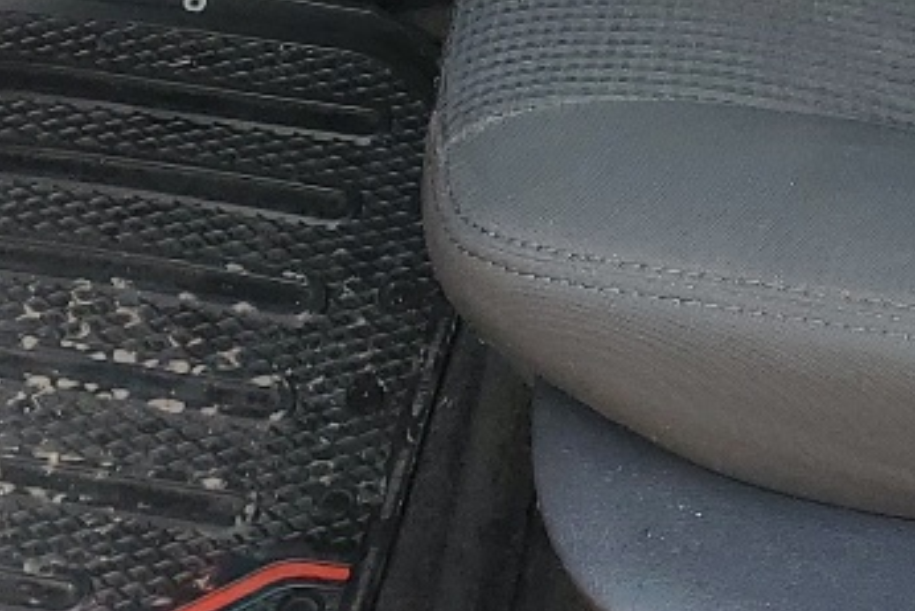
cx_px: 629
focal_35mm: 125
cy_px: -510
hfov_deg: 16.3
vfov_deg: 10.3
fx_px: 3178
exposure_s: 1/182
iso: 50
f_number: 1.5
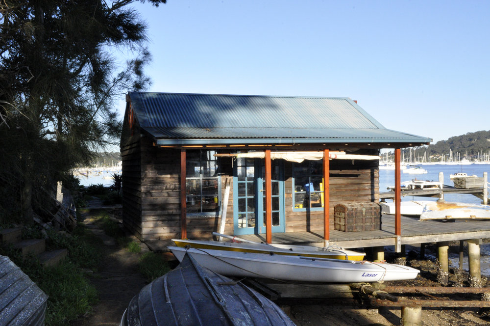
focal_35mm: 39
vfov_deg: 34.1
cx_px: 245
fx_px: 530
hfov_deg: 49.6
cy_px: 163
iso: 2000
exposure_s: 1/200
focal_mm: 26
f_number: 29
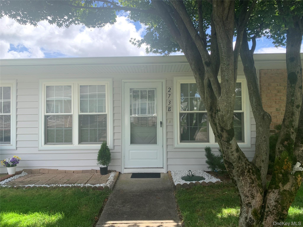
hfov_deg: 67.3
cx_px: 152
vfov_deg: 53.1
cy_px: 114
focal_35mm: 26
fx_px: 228
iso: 25
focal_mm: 4.25
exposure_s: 1/608
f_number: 1.8
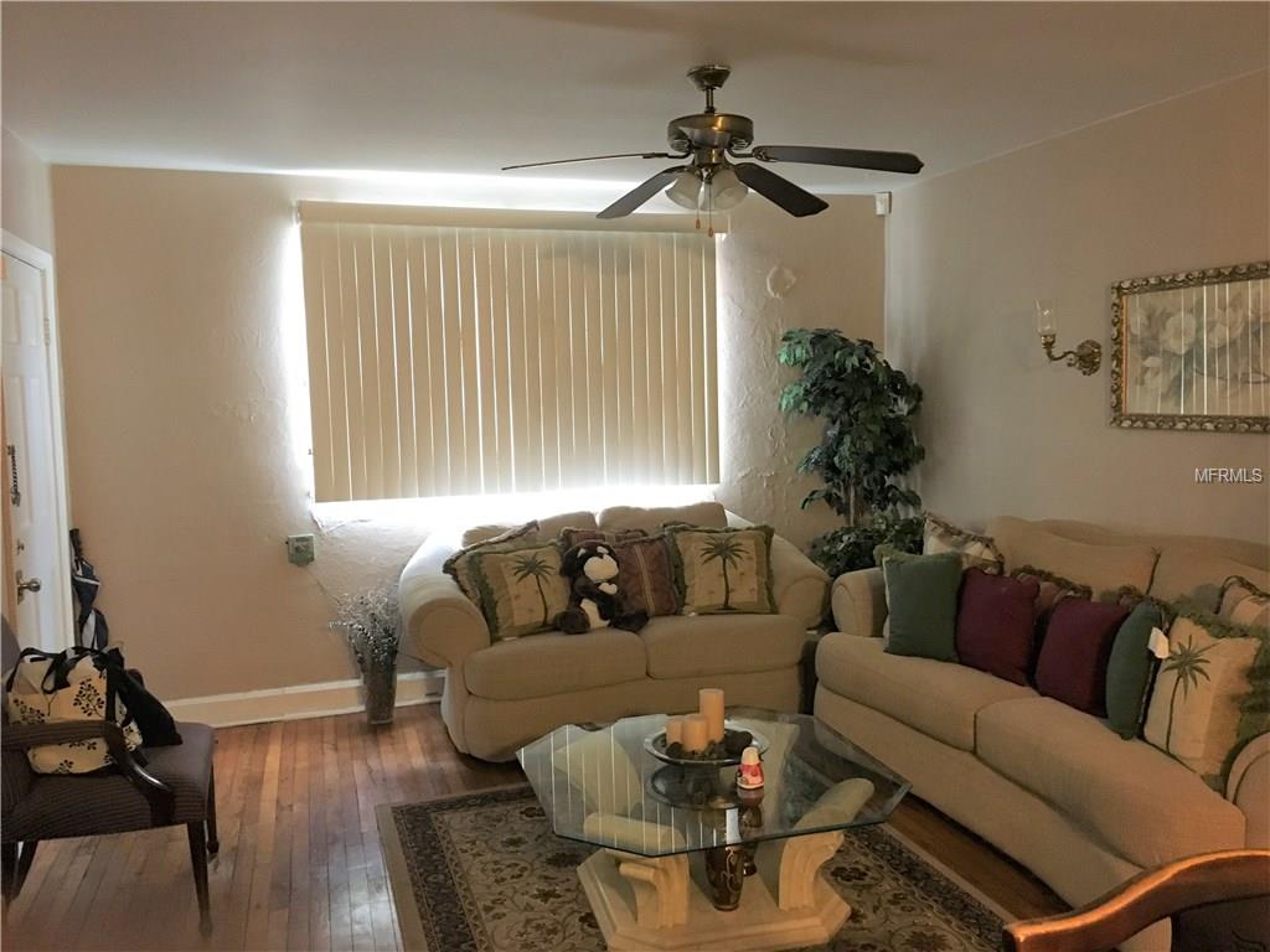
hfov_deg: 61.7
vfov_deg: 48.2
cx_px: 635
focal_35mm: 29
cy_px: 476
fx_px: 1064
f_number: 2.2
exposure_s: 1/20
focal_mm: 4.15
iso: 200
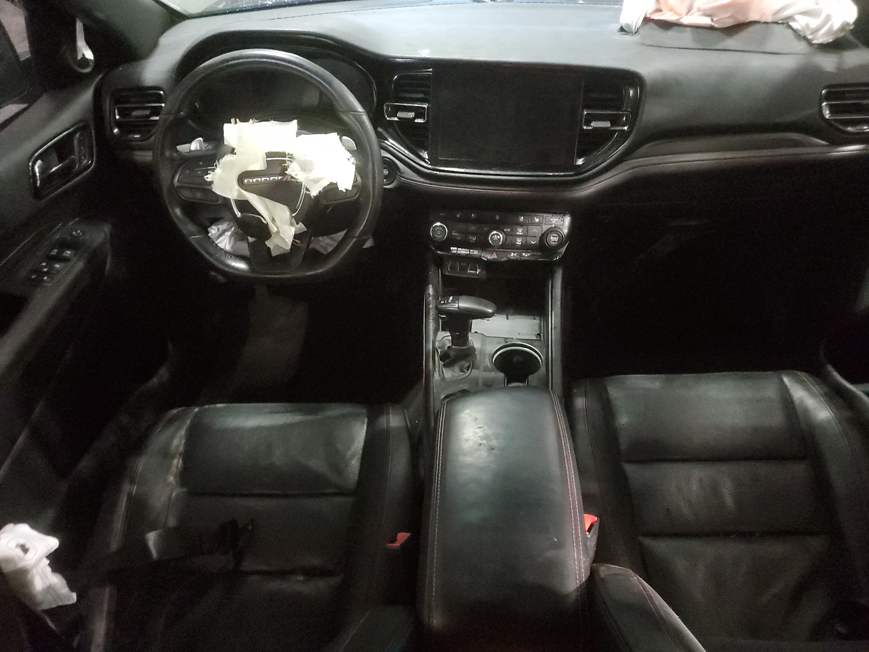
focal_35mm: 26
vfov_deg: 53.1
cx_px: 434
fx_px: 653
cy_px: 326
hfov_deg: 67.3
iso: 1029
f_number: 1.5
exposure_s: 1/11
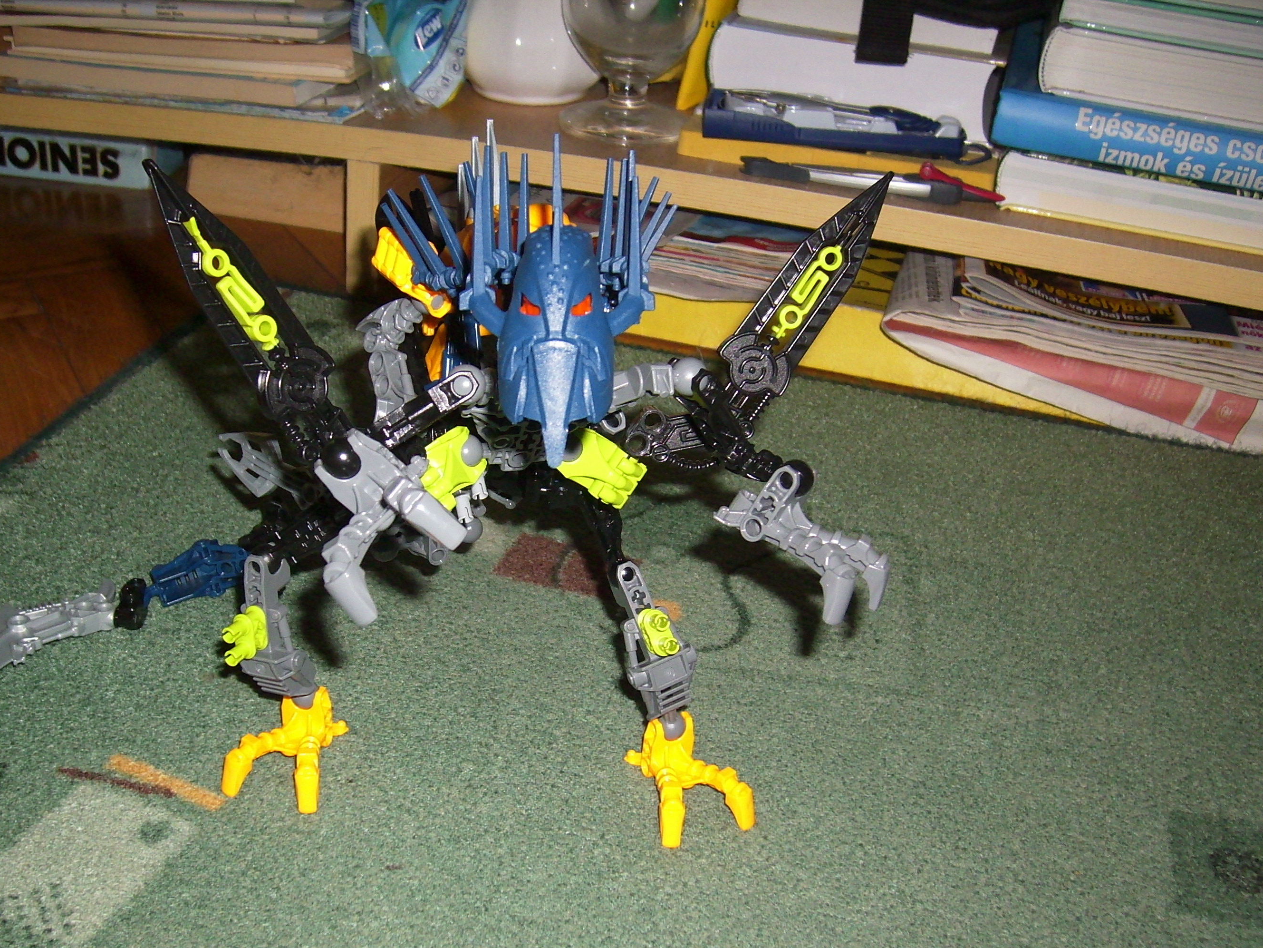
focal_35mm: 37
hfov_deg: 50.0
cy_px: 542
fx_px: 1350
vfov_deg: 38.6
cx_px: 545
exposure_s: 1/30
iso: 100
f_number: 7.1
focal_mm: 5.99
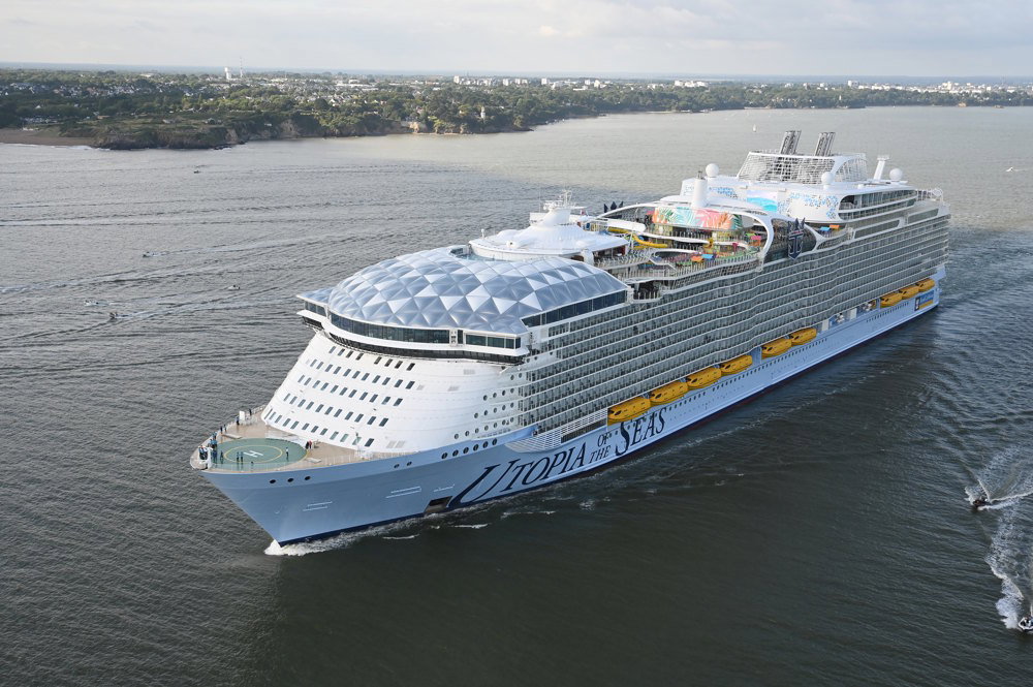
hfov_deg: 48.5
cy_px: 344
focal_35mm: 40
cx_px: 516
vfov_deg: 33.3
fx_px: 1147
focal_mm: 40
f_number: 13
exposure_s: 1/400
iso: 800
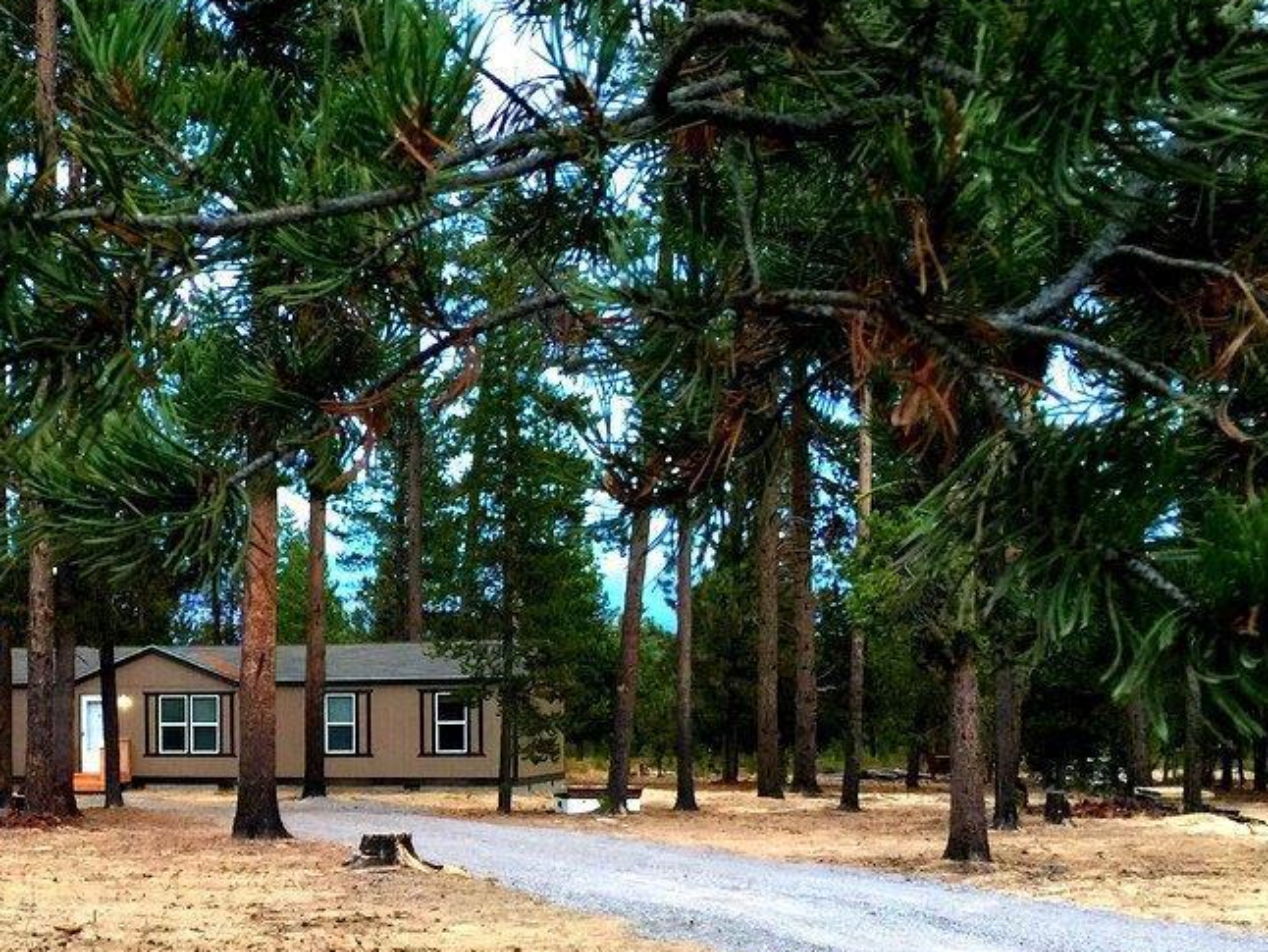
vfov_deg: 31.3
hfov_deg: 40.8
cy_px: 633
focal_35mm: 46
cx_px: 432
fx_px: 1686
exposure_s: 1/30
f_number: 2.2
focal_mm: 4.15
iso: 40
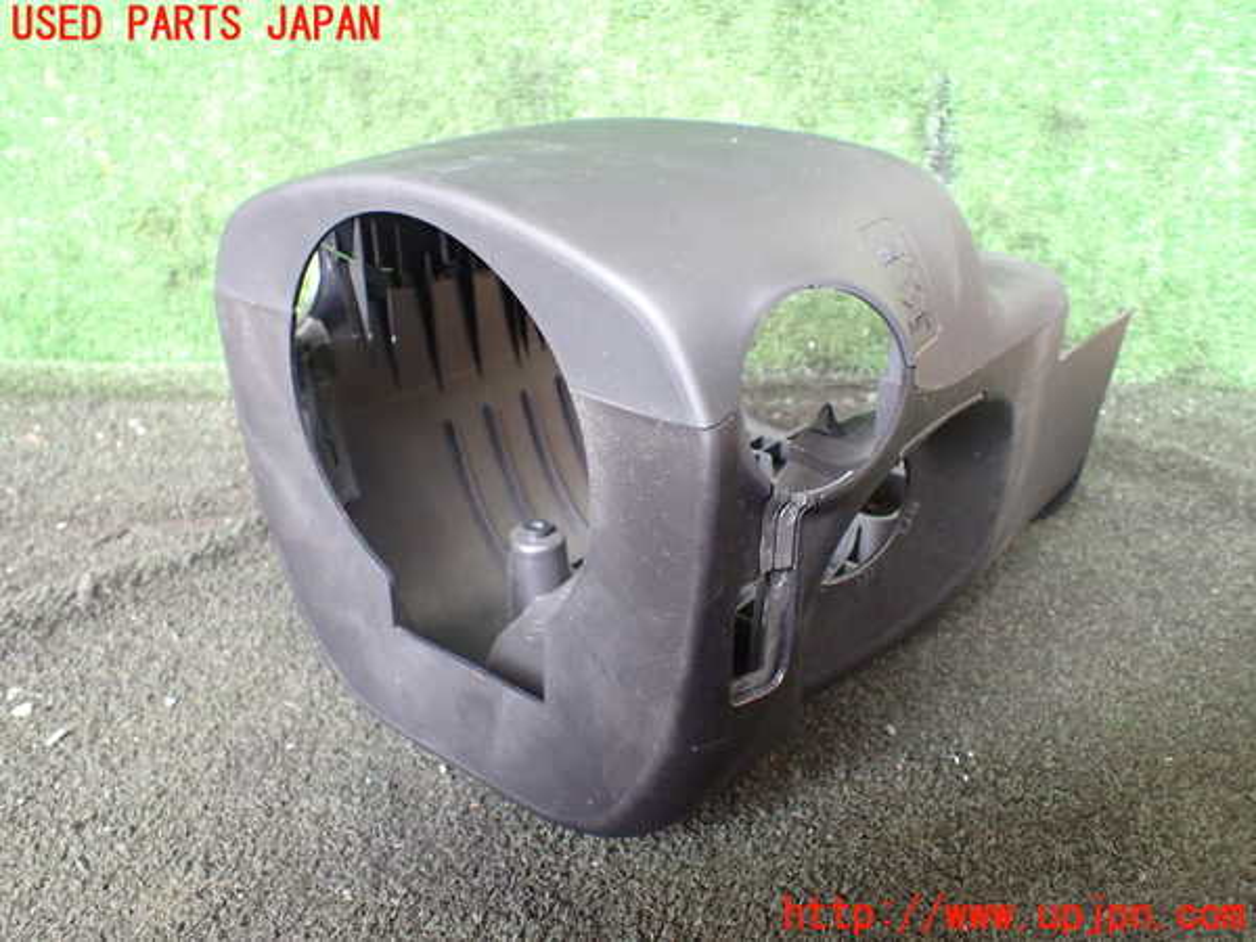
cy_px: 471
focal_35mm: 30
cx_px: 628
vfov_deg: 46.8
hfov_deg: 60.0
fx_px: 1089
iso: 800
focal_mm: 5.4
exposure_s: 1/60
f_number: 2.3
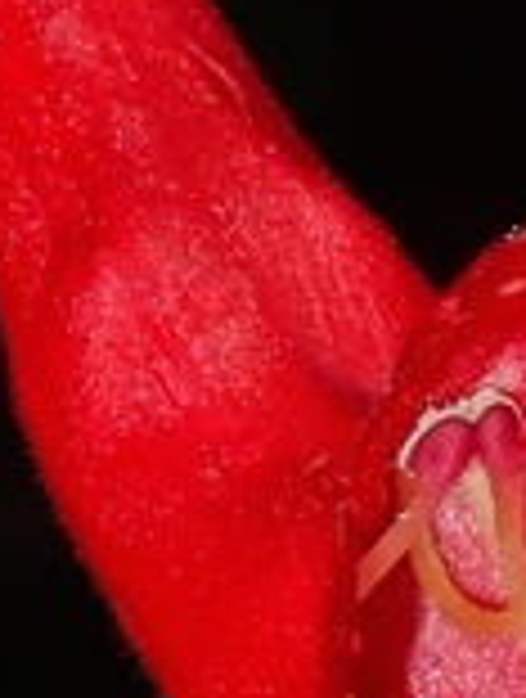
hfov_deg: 2.7
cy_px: 374
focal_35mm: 557
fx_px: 11239
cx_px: 67
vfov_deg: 3.6
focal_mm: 18
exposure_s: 1/200
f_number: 6.3
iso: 200
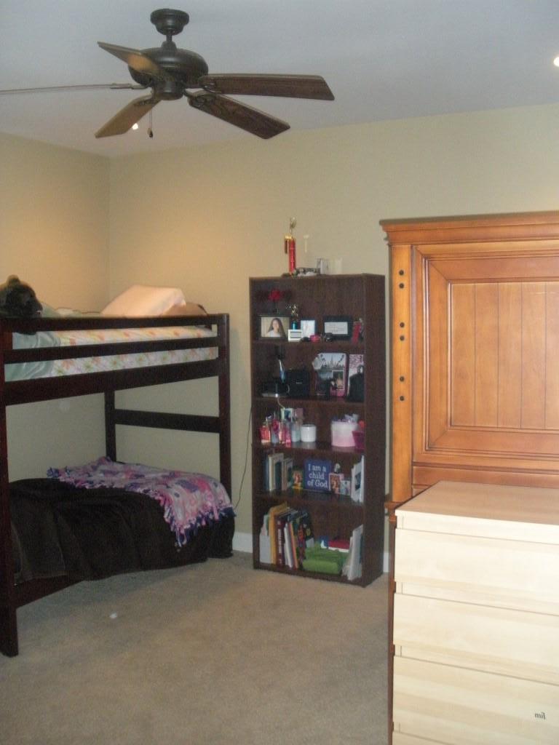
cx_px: 280
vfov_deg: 51.4
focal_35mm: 36
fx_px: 775
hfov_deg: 39.7
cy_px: 372
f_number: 3.5
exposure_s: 1/60
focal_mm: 6.3
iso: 626
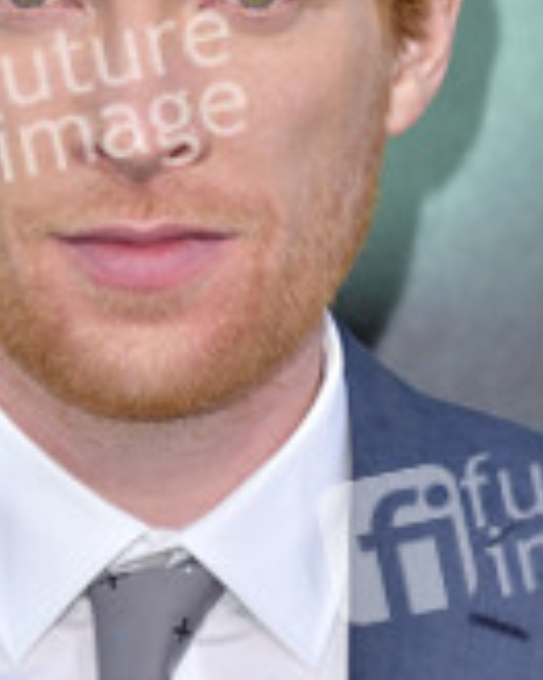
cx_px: 155
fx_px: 8767
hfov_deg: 3.5
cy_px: 319
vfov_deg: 4.4
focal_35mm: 436
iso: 320
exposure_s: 1/250
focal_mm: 190
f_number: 7.1
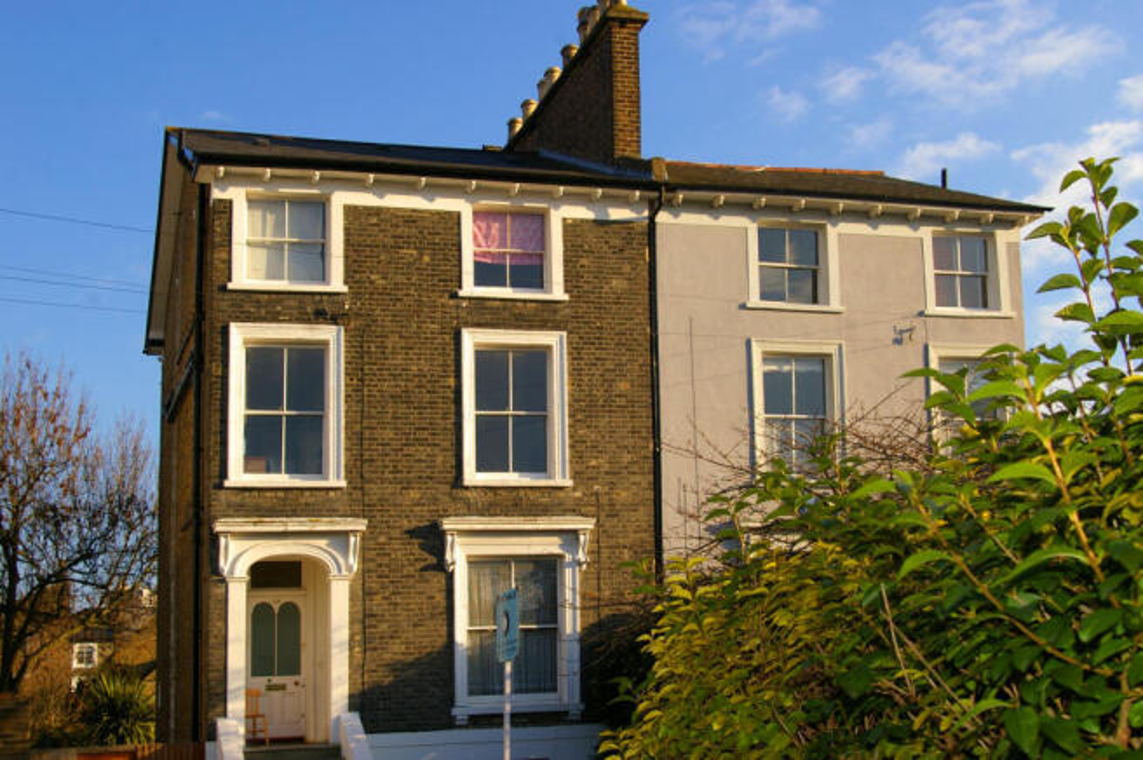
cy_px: 380
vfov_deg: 31.8
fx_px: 1332
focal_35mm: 42
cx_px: 572
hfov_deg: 46.4
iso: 200
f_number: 9.5
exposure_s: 1/180
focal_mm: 28
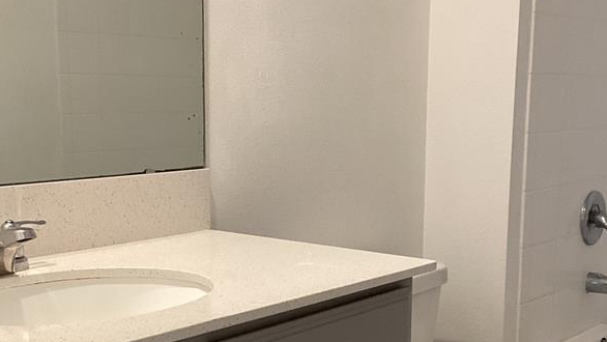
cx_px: 312
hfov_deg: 35.4
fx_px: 950
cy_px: 254
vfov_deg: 20.3
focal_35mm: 59
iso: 200
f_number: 2.4
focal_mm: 3.3
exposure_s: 1/60
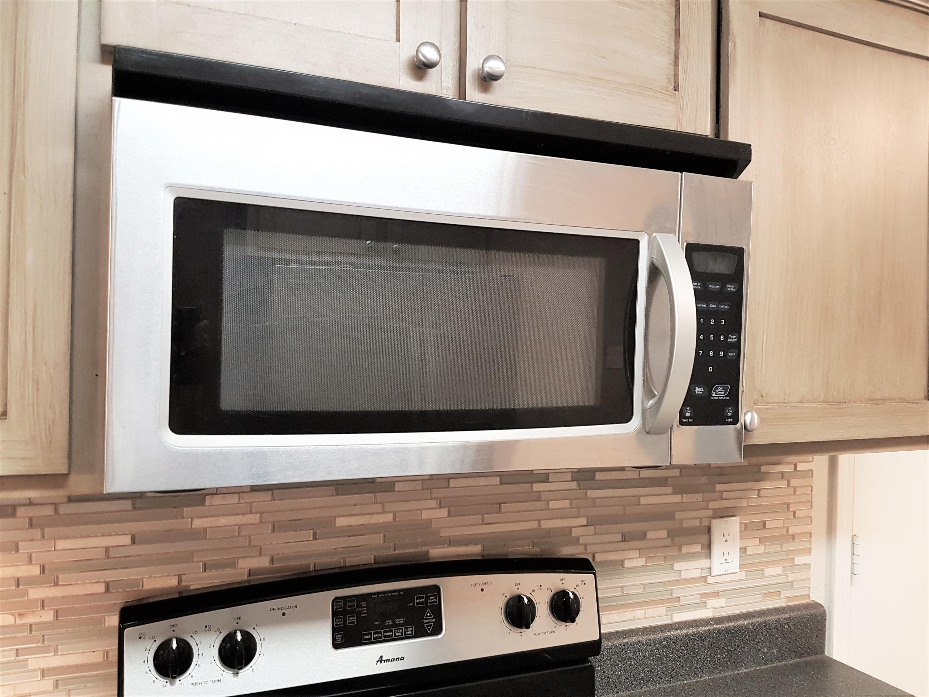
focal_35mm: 26
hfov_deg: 67.3
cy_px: 348
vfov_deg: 53.1
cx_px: 464
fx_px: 698
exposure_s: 1/24
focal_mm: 4.2
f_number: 1.7
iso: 160
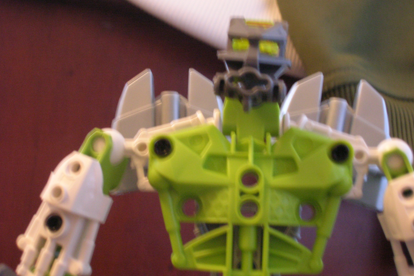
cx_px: 207
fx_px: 793
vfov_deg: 19.7
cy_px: 126
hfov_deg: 29.2
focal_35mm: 69
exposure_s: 1/1.2
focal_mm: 11
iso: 200
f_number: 3.8
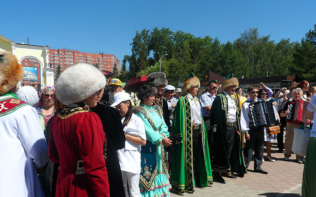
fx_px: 258
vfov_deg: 41.8
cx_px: 157
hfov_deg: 62.9
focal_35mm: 30
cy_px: 108
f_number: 3.1
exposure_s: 1/1000
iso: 80
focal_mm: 4.9
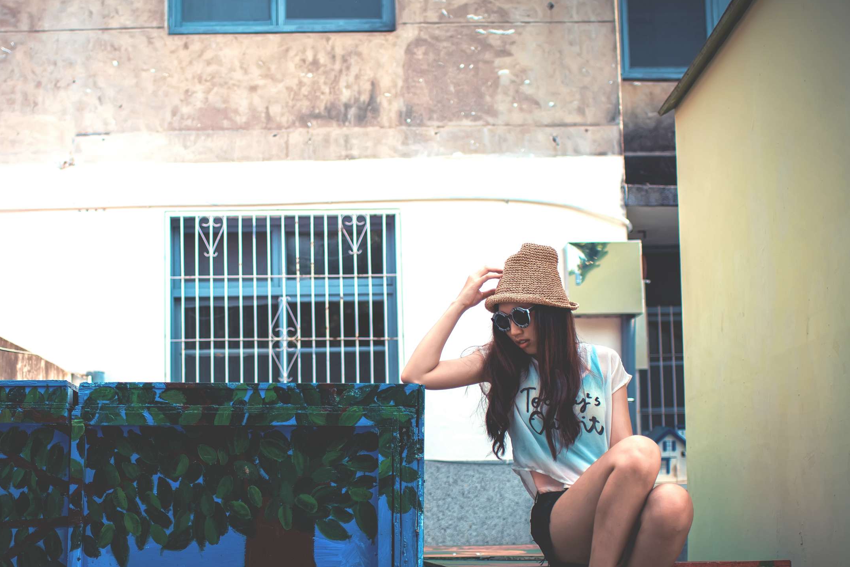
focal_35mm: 60
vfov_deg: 22.6
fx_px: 1417
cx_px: 307
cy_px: 375
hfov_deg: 33.2
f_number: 1.8
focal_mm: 35
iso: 50
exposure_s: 1/1000
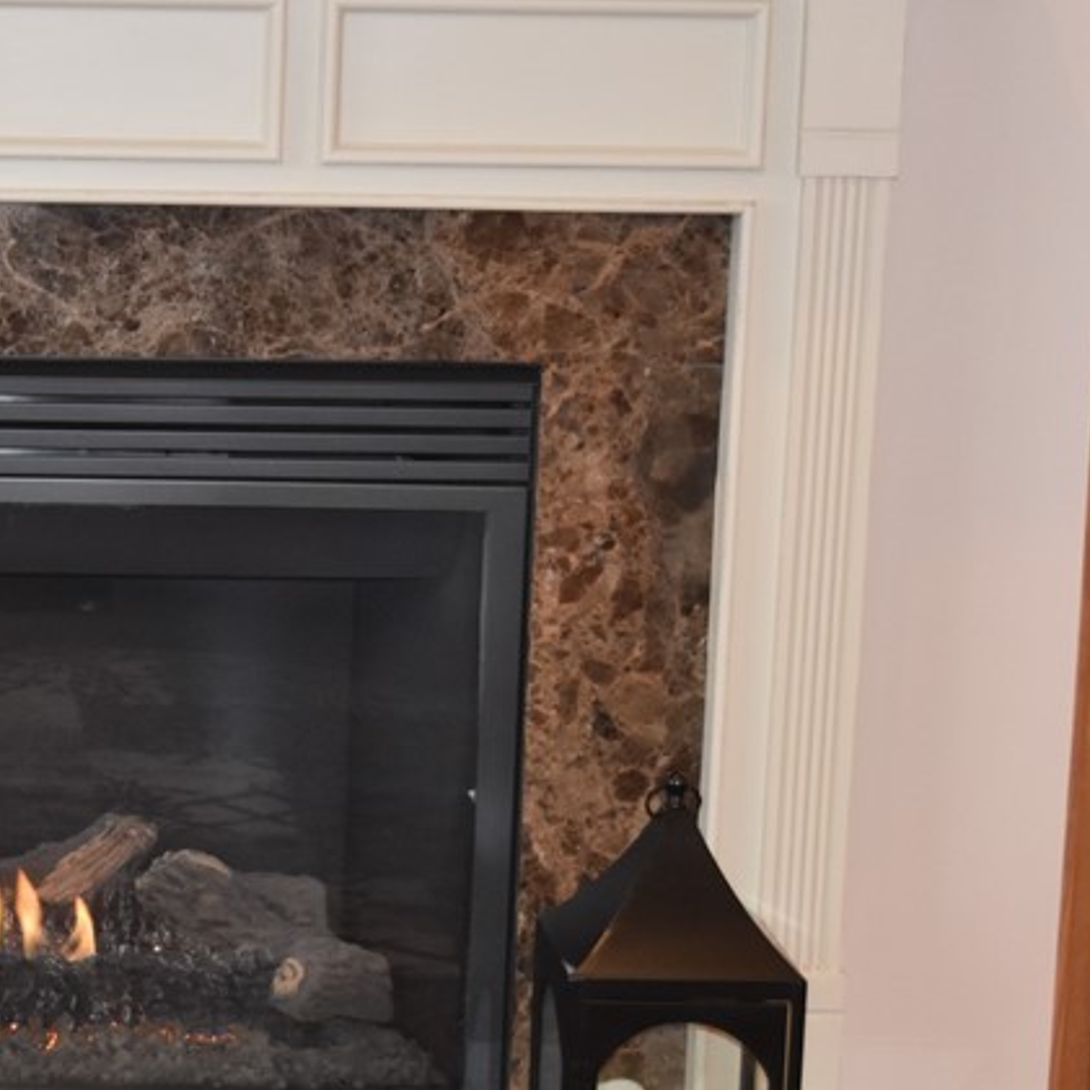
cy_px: 668
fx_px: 4453
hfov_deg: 13.8
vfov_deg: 13.9
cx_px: 18
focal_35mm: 125
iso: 1800
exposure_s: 1/60
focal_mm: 38
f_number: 4.8
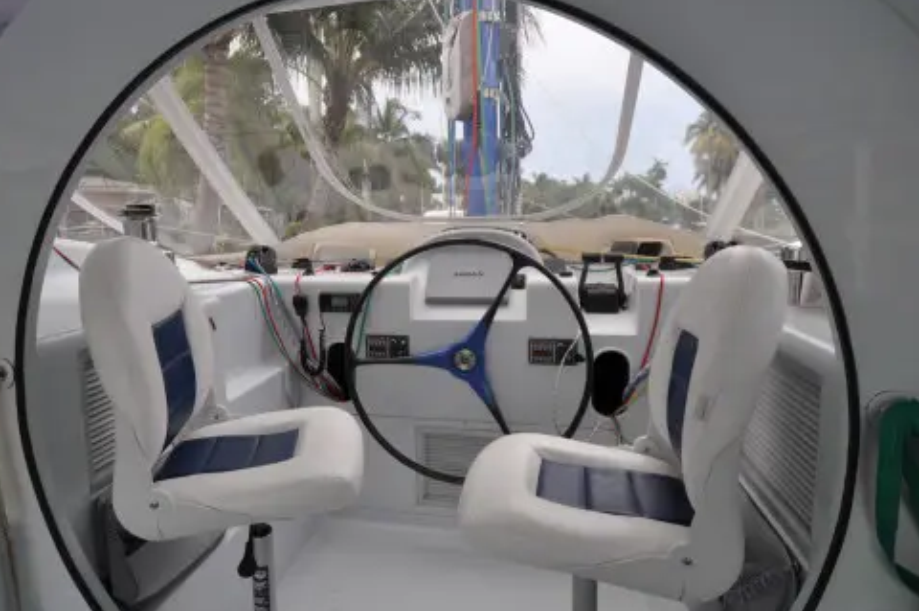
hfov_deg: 84.0
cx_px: 438
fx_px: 510
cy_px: 275
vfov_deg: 61.7
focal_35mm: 20
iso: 200
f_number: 3.5
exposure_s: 1/640
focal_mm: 10
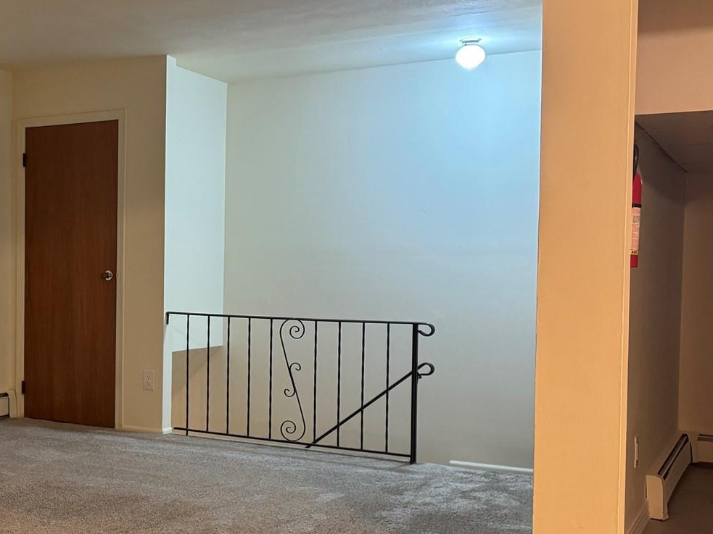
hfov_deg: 36.0
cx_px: 78
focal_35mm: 50
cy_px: 312
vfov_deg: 29.1
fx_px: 1030
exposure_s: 1/60
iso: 400
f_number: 1.78
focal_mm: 6.76
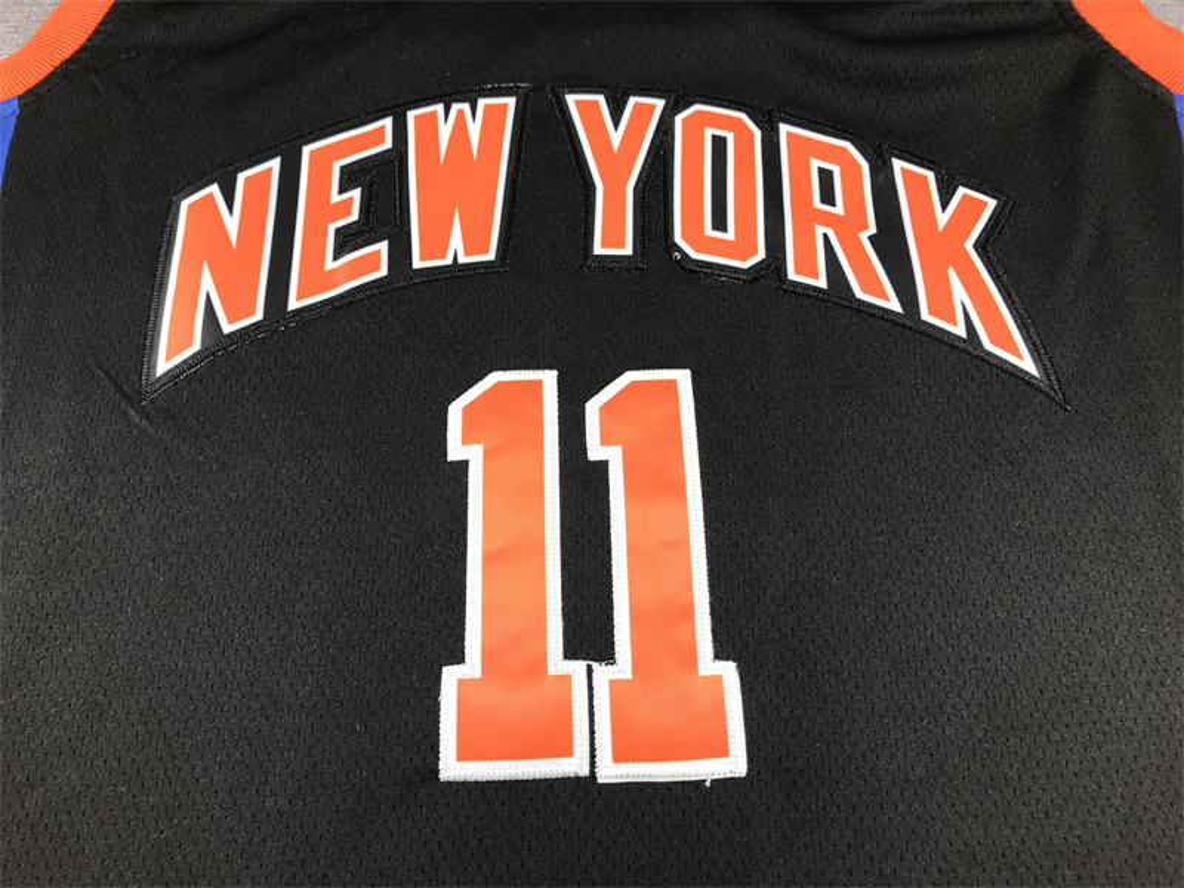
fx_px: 958
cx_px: 592
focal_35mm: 28
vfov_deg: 49.7
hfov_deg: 63.4
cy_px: 444
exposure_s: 1/50
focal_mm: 3.99
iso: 25
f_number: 1.8
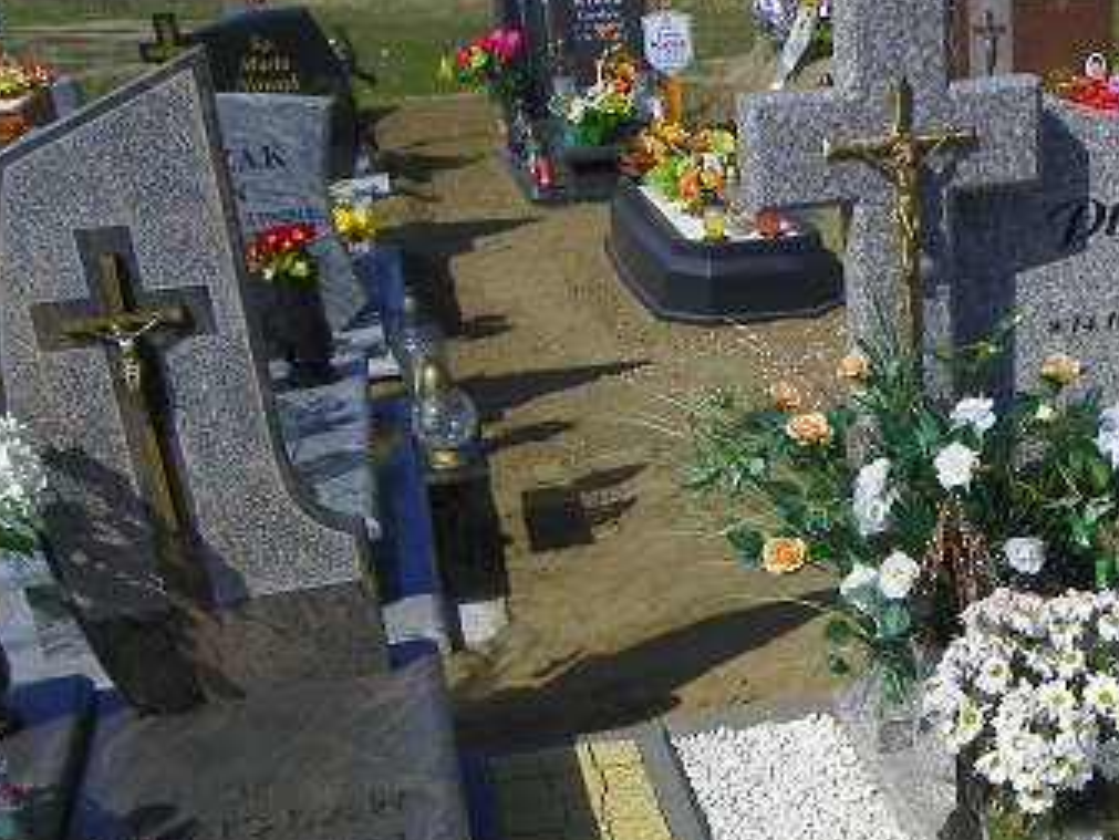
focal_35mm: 57
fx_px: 1843
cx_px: 1043
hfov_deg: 31.9
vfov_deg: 25.0
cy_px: 730
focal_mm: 5.3
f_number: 5.6
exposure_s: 1/400
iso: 64
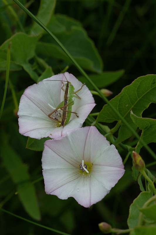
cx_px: 78
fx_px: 879
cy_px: 118
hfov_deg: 10.1
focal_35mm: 135
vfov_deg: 15.2
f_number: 14
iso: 400
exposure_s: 1/30
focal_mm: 90
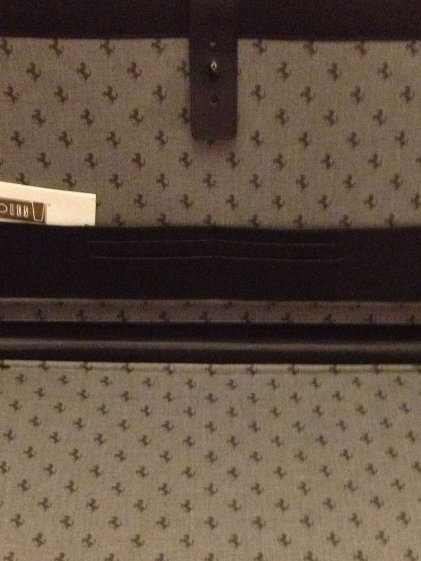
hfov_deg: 19.9
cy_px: 362
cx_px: 203
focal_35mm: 74
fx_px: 1200
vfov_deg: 26.2
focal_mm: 4.28
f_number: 2.4
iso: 800
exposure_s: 1/15
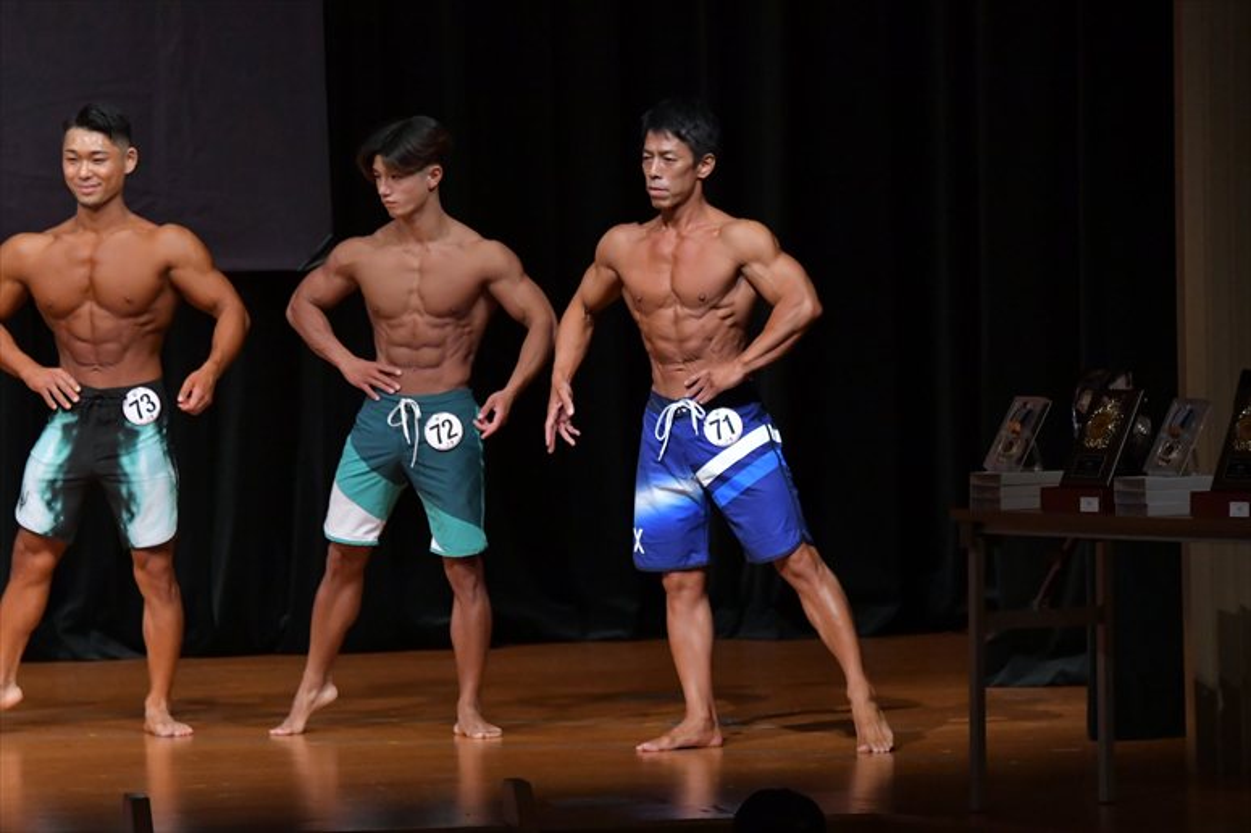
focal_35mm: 255
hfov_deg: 8.1
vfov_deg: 5.4
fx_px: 8857
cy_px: 416
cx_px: 626
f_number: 5.6
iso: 5000
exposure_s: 1/400
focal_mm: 170
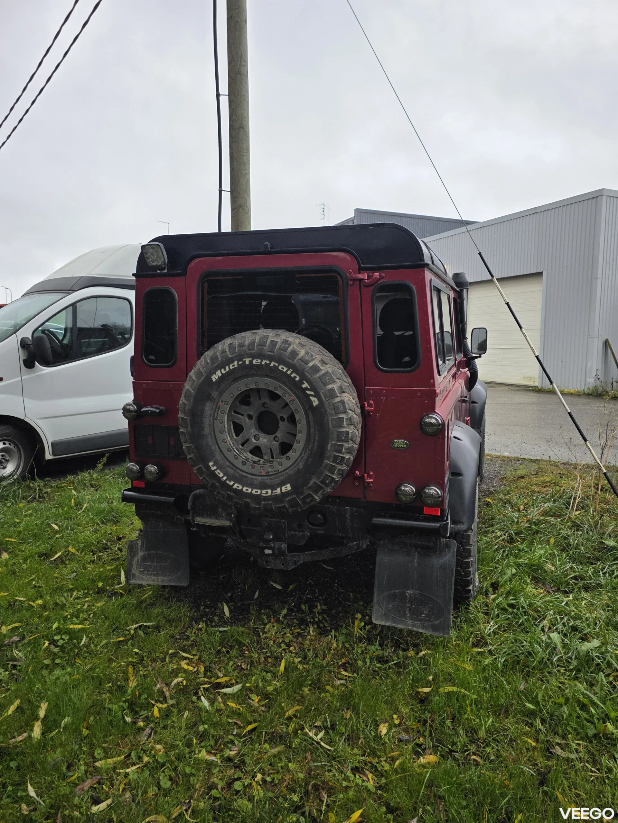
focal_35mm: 23
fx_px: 547
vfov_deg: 73.9
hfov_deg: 58.9
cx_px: 309
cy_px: 412
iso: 50
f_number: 1.7
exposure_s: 1/180
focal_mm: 6.3
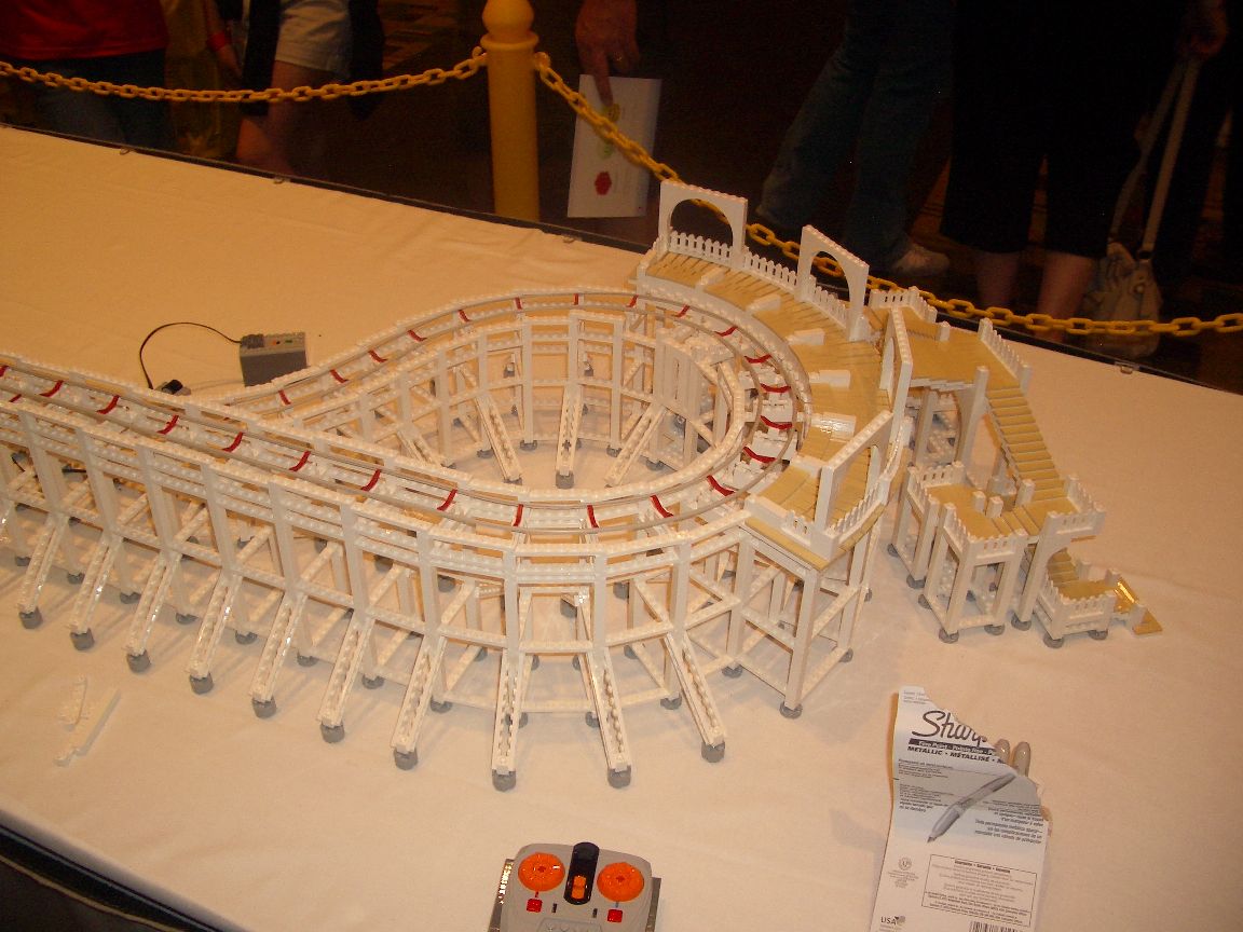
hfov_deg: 52.6
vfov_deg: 40.7
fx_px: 1257
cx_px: 622
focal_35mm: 35
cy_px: 466
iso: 100
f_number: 2.6
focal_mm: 5.8
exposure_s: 1/60
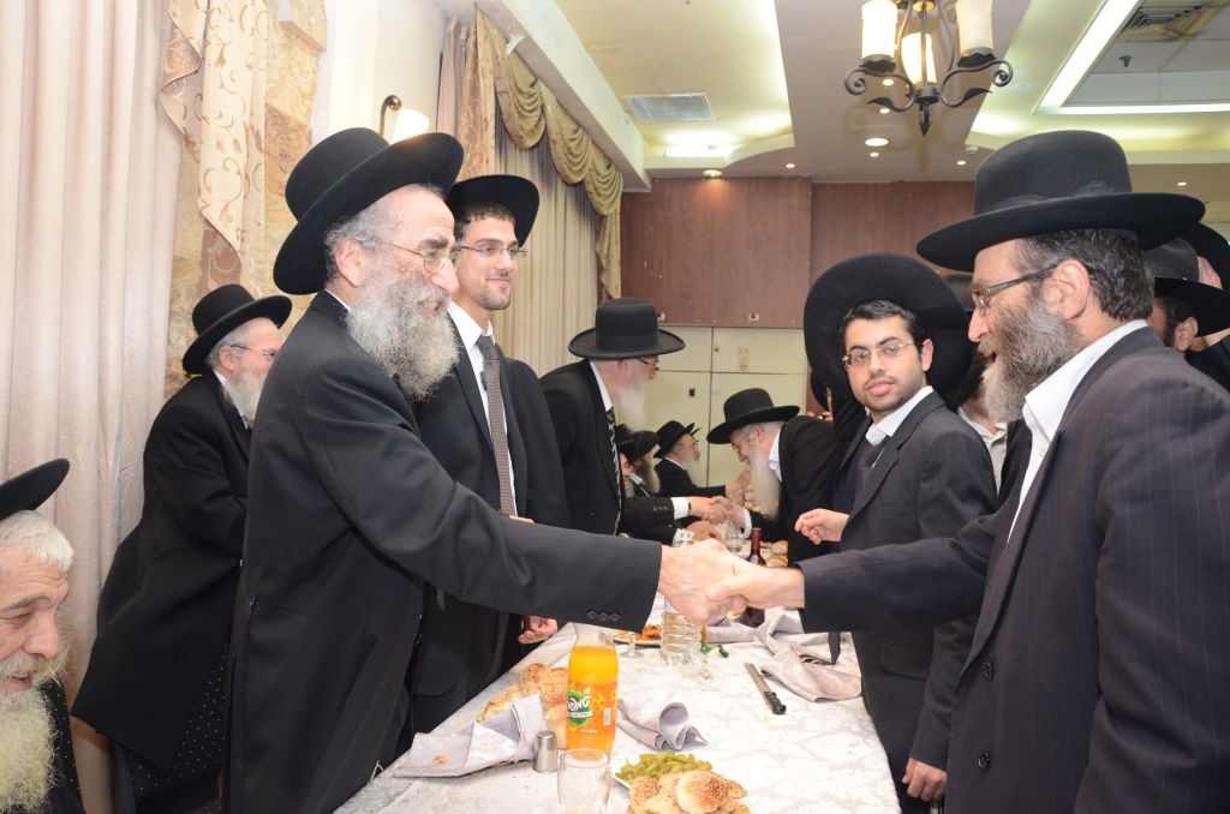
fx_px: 920
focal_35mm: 27
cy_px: 407
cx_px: 615
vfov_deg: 47.7
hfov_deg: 67.5
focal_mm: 18
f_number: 5.6
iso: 1250
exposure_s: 1/100
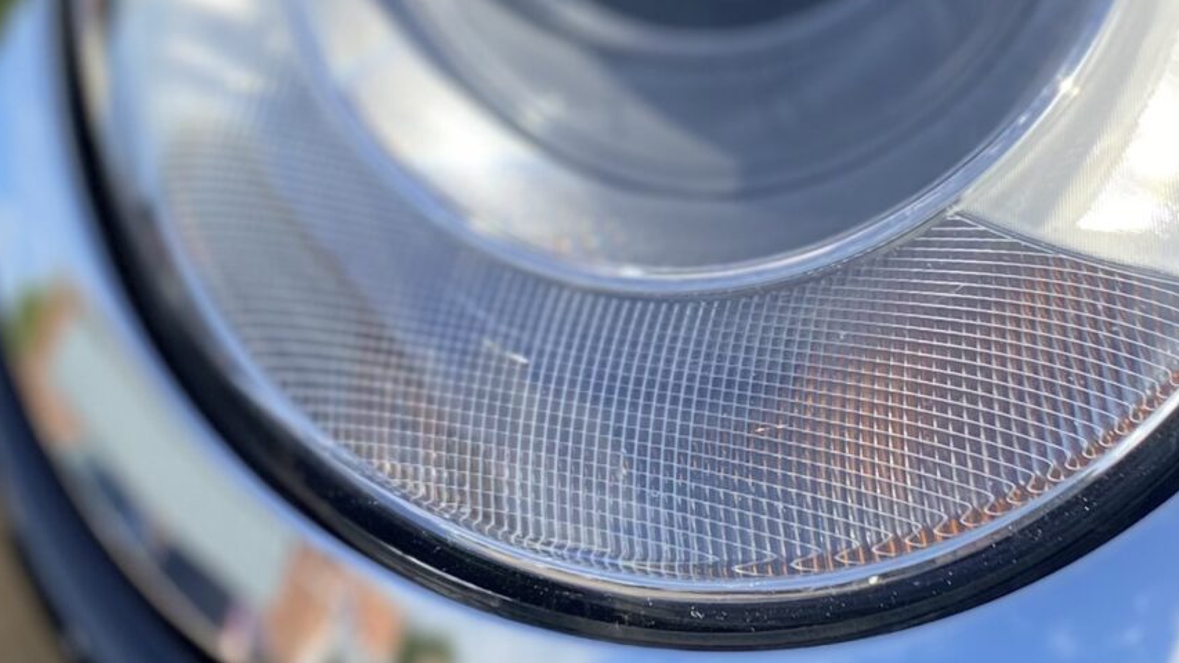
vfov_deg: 14.1
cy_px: 55
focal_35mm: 85
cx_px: 799
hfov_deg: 24.9
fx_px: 2658
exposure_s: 1/1316
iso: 32
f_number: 1.8
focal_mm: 4.25
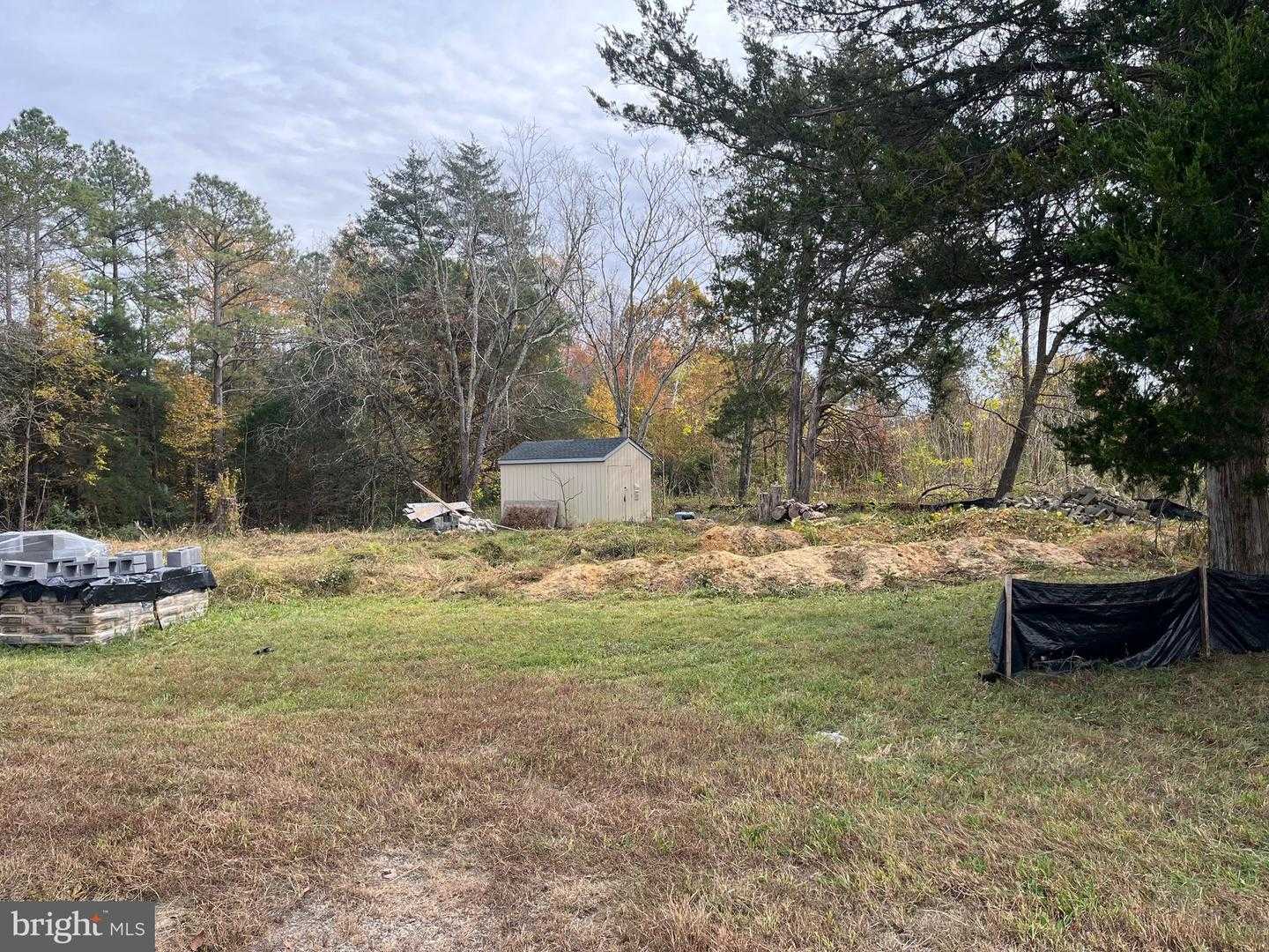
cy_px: 476
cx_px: 634
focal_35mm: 26
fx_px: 953
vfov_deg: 53.1
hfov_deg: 67.3
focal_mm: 5.1
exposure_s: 1/983
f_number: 1.6
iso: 50
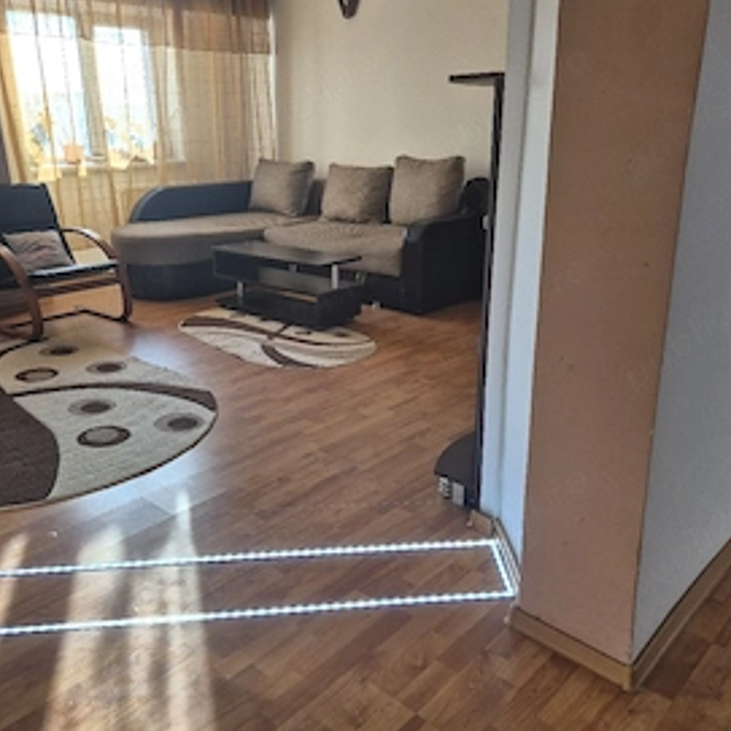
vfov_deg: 54.0
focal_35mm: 30
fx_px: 717
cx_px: 345
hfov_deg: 54.0
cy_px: 356
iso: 100
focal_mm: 5.4
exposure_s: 1/182
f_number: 1.8
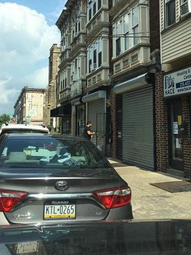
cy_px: 83
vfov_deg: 40.7
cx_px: 116
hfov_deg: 31.4
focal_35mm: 46
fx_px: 339
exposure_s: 1/1183
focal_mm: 4.15
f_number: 2.2
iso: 25
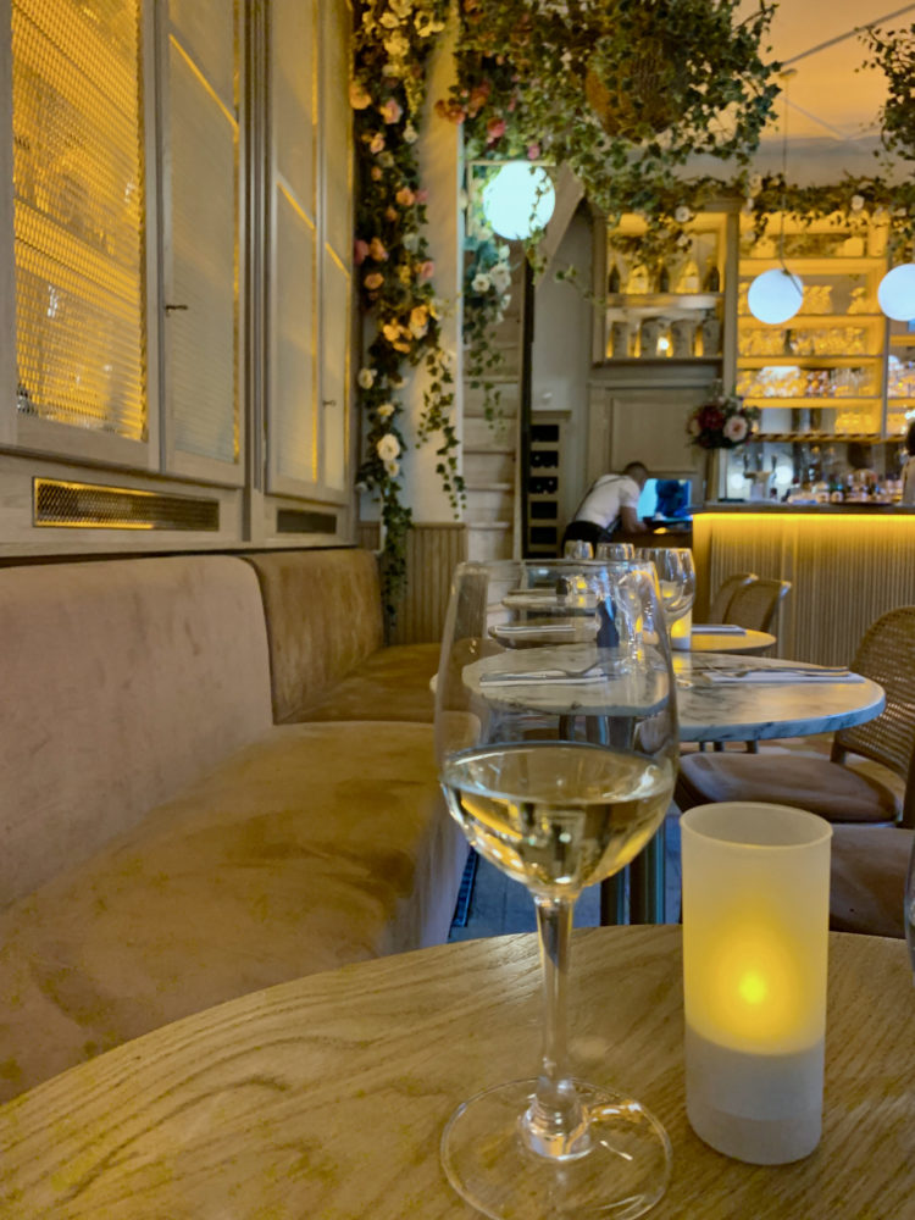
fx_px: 916
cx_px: 458
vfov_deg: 67.3
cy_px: 610
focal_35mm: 26
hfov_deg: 53.1
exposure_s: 1/33
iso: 400
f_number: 1.8
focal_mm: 4.25
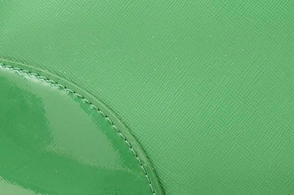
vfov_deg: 4.9
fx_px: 2257
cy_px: -65
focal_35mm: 277
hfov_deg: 7.4
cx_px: 370
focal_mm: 38
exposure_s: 1/60
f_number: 10
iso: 320
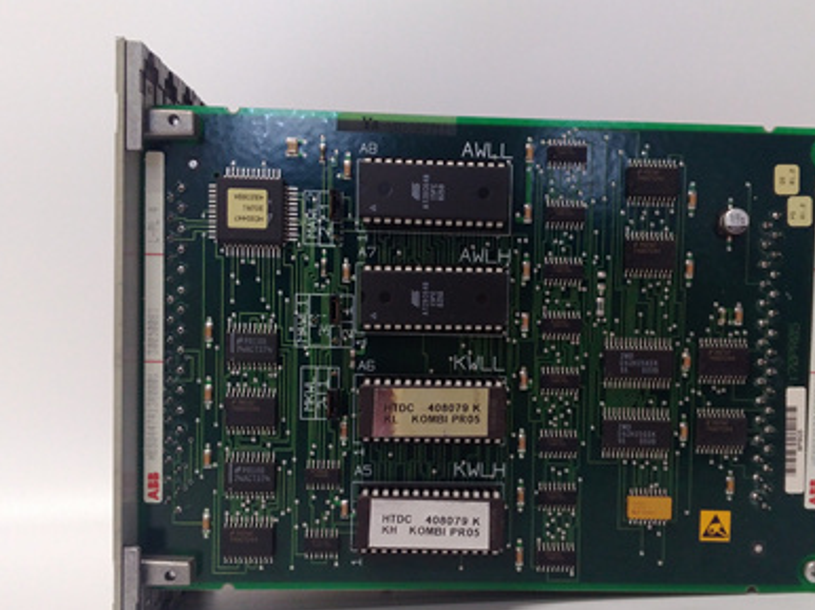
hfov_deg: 52.5
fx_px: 824
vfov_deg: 40.5
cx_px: 460
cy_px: 360
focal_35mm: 35
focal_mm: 3.79
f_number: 2
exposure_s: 1/33
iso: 238
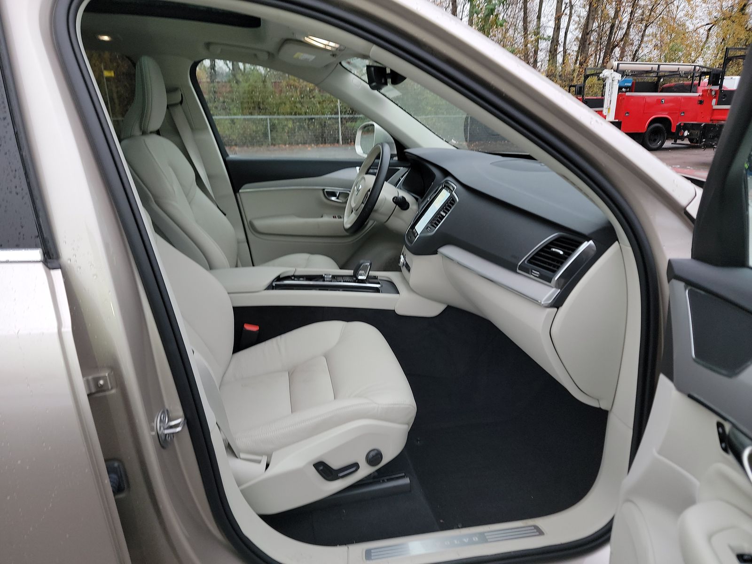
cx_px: 376
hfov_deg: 71.6
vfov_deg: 56.8
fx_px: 521
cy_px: 282
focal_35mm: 24
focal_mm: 6.7
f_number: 1.8
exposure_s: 1/59
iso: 252
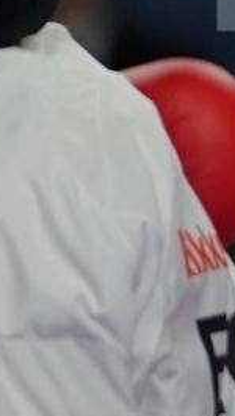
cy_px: -111
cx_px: -168
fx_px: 23474
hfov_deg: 0.6
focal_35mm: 2123
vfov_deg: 1.0
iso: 640
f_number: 2.8
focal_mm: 200
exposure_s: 1/1000
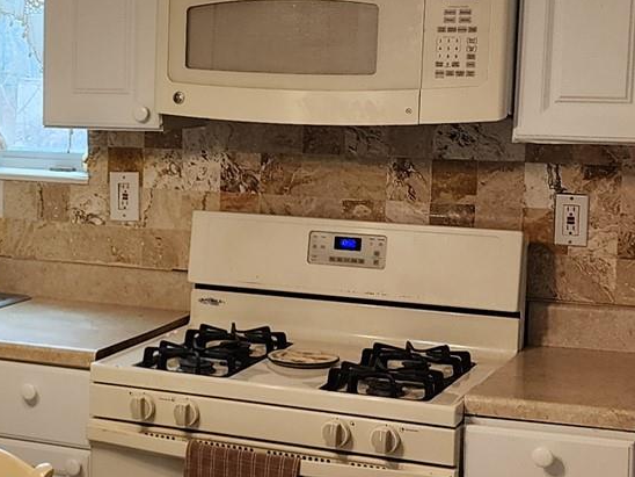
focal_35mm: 86
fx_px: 1578
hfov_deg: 21.9
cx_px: -13
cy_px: 218
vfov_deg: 17.2
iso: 125
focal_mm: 6.4
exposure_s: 1/120
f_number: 1.8
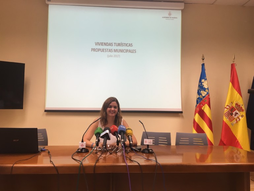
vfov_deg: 48.3
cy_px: 96
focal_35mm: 29
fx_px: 213
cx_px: 127
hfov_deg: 61.6
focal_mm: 4.15
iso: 40
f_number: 2.2
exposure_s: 1/33
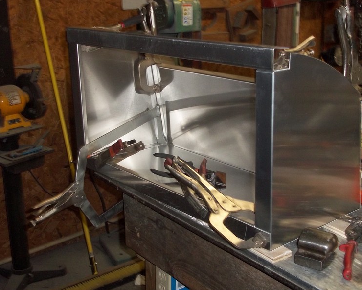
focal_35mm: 38
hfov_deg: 47.9
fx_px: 407
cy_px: 145
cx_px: 187
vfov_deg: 39.2
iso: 160
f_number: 3.1
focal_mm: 6.5
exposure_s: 1/30
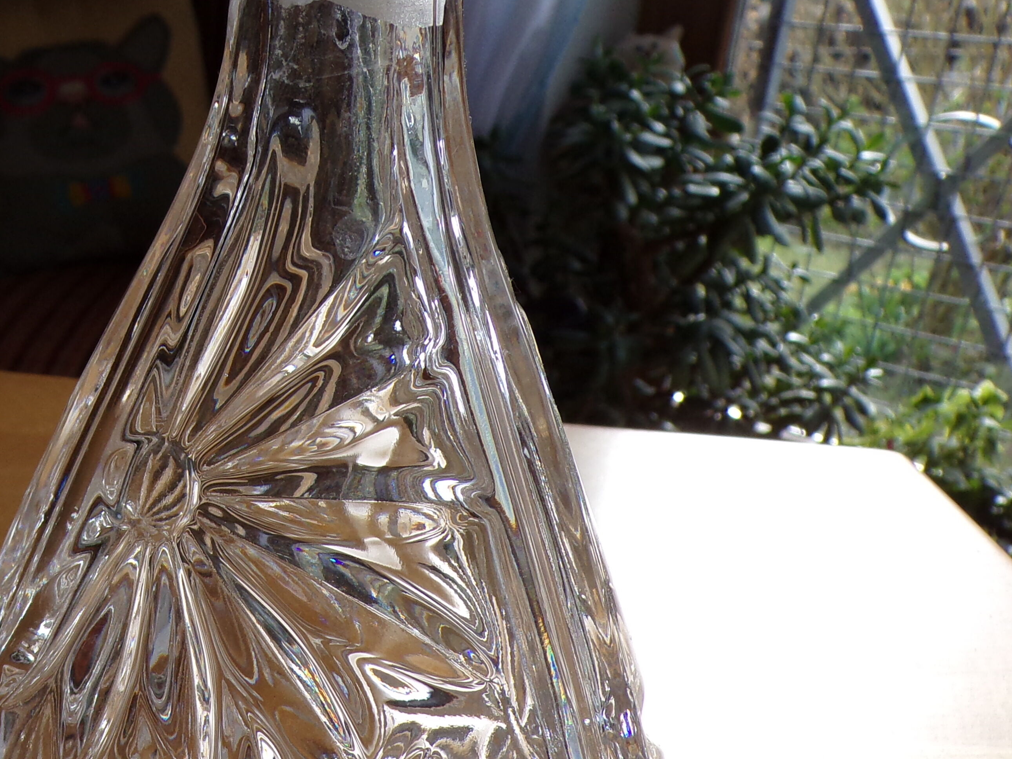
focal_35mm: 48
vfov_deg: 30.0
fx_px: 1403
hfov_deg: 38.3
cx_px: 220
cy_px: 506
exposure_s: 1/80
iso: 80
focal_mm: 4.3
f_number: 4.3
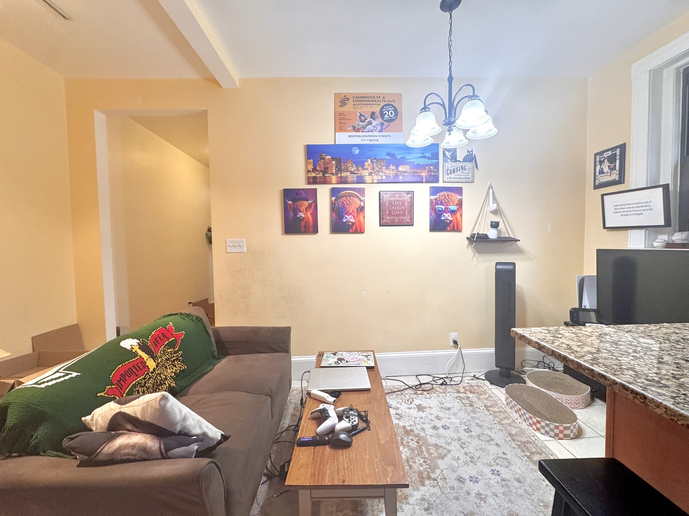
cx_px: 344
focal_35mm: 14
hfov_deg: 102.1
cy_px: 258
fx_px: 279
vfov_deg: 85.7
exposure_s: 1/120
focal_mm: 2.22
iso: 200
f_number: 2.2
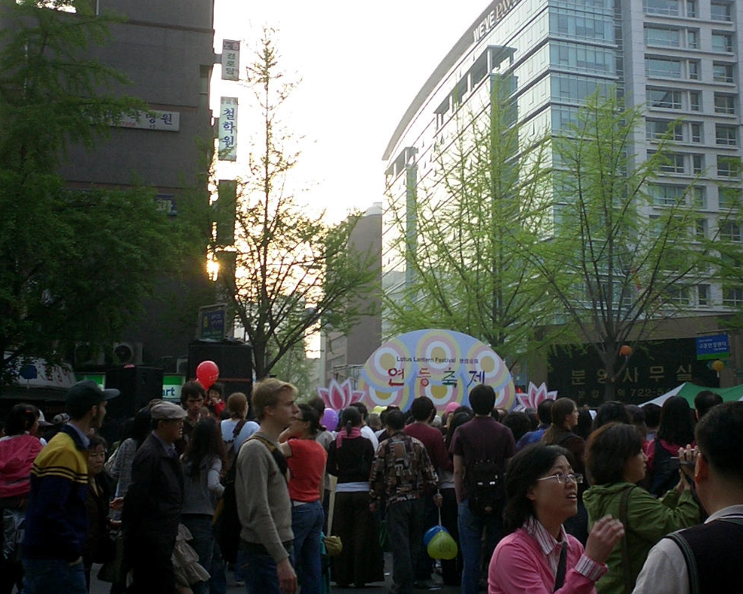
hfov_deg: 39.4
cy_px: 309
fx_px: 1033
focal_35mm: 47
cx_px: 443
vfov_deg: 32.1
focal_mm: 5.6
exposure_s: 1/125
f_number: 3.5
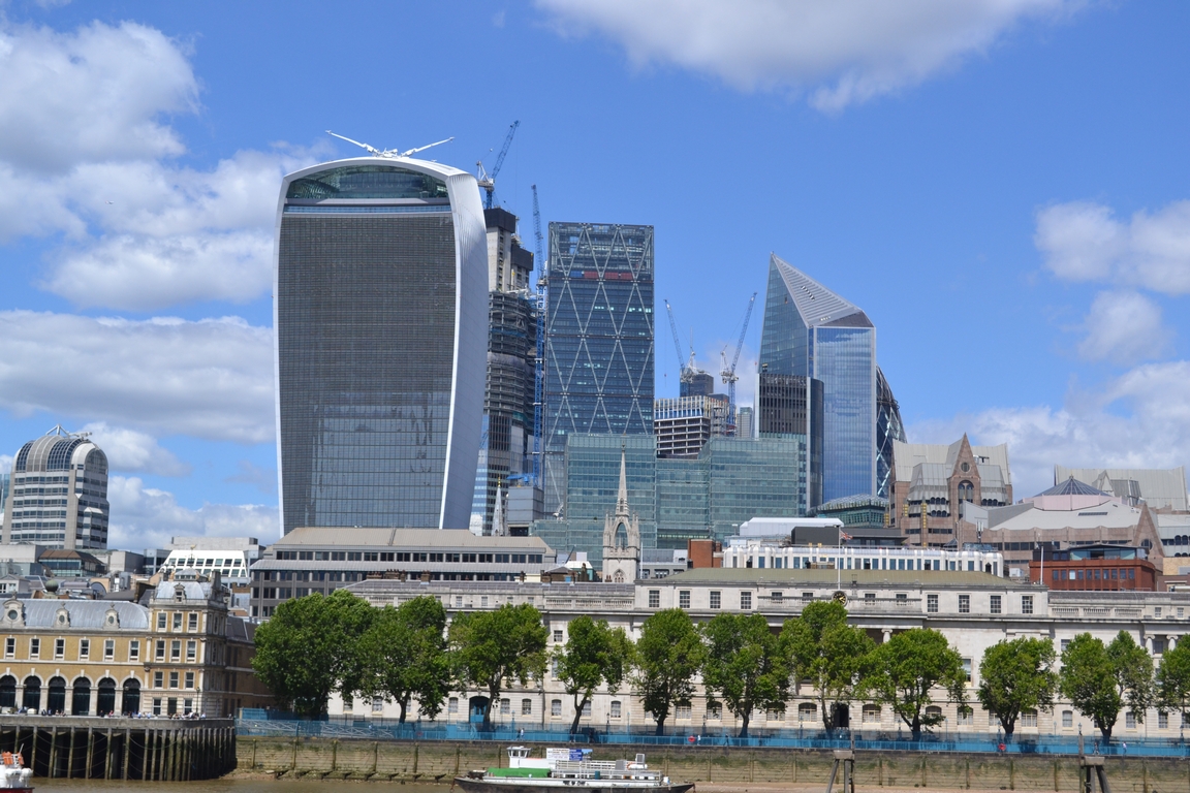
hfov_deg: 36.9
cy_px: 396
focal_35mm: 54
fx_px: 1785
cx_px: 595
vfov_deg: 25.1
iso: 400
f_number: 6.3
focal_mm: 36
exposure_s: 1/1600
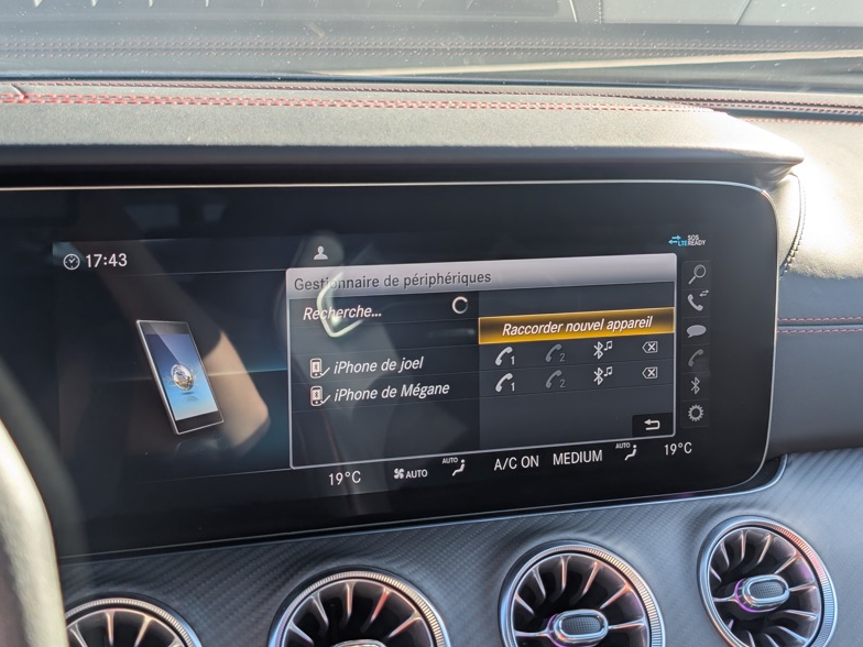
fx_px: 1247
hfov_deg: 38.2
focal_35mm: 50
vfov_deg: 29.1
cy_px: 321
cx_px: 428
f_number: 1.68
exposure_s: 1/172
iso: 17
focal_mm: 6.9
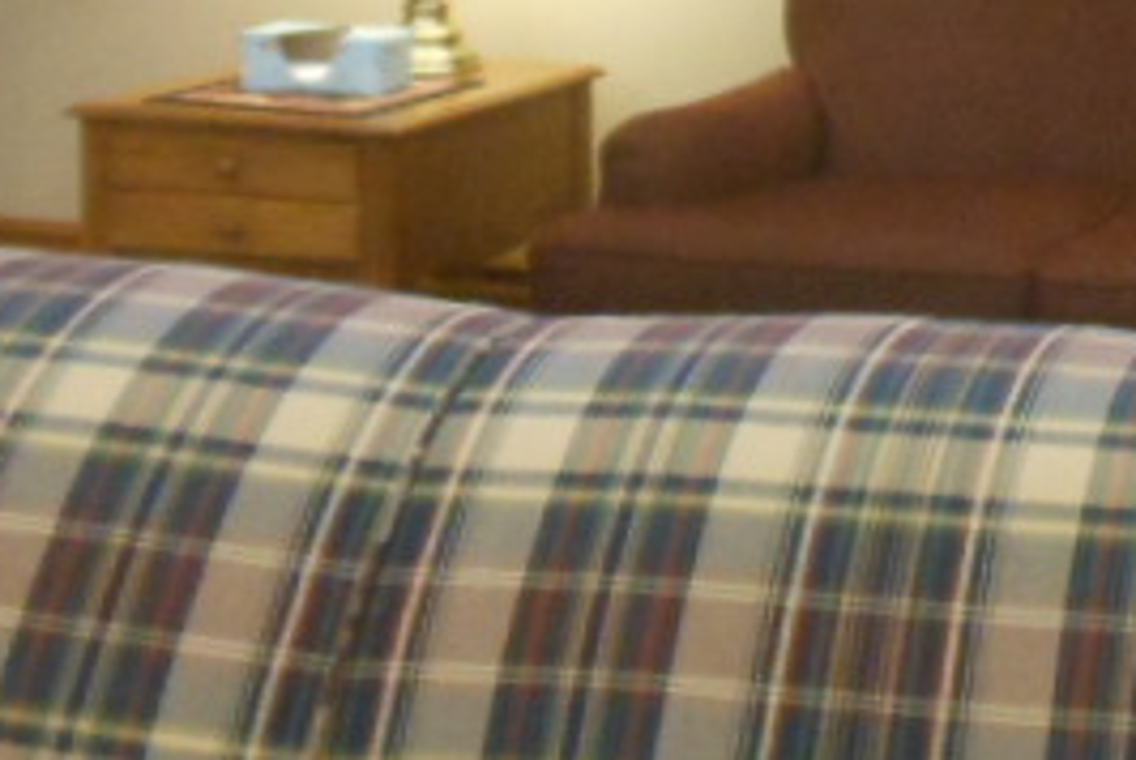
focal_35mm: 100
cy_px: -290
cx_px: 1644
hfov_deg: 18.4
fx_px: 3159
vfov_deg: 13.1
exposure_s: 1/15
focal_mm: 4.5
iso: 400
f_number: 3.2
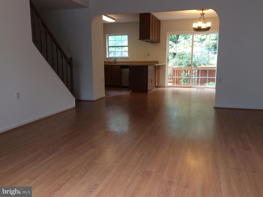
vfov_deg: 44.0
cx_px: 132
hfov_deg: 56.9
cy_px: 98
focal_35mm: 32
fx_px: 243
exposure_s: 1/24
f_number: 2.4
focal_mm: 3.3
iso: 32
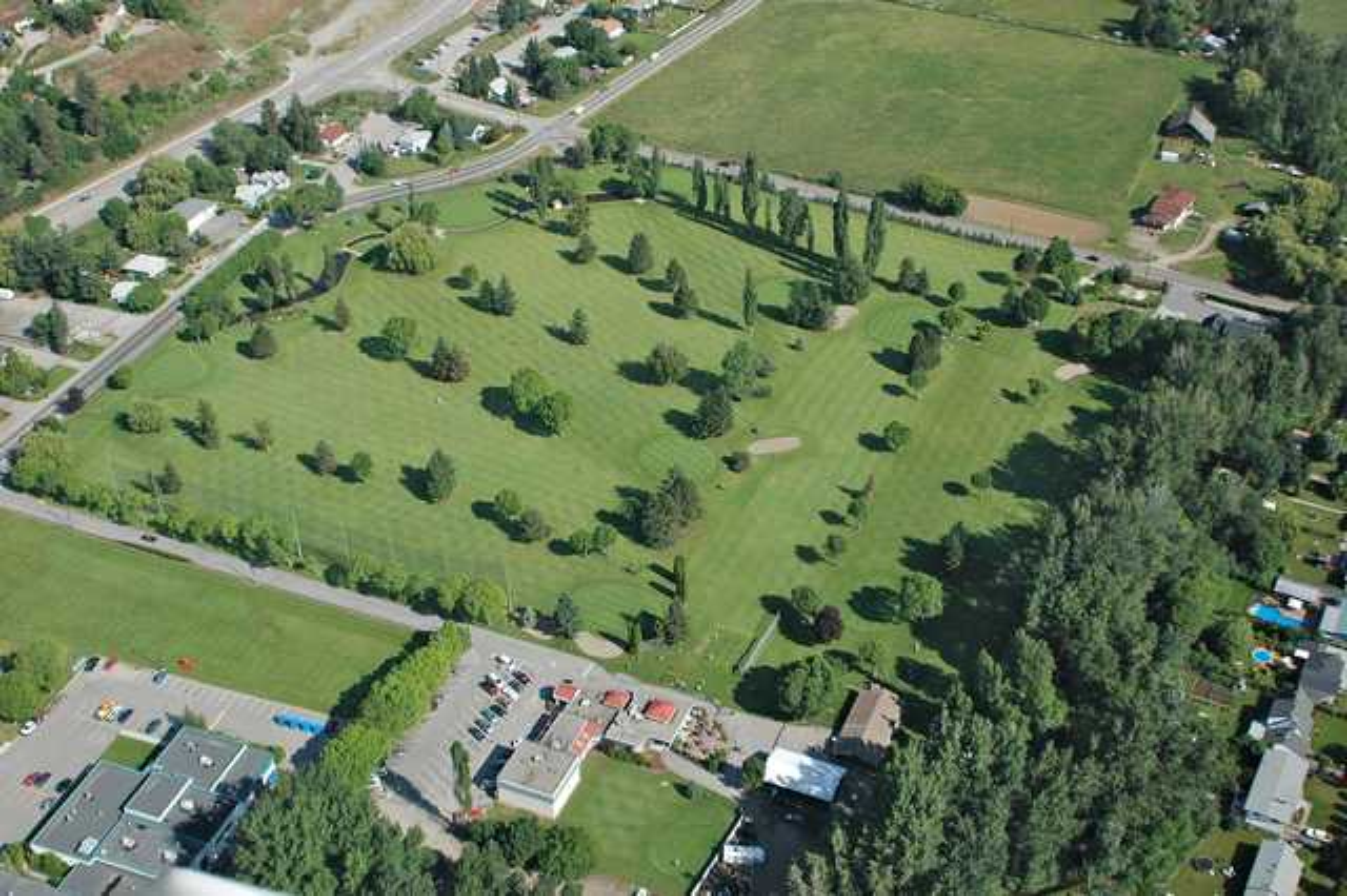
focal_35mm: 42
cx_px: 674
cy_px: 448
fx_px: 1571
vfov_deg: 31.9
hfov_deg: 46.4
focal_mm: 28
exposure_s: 1/1500
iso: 200
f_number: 4
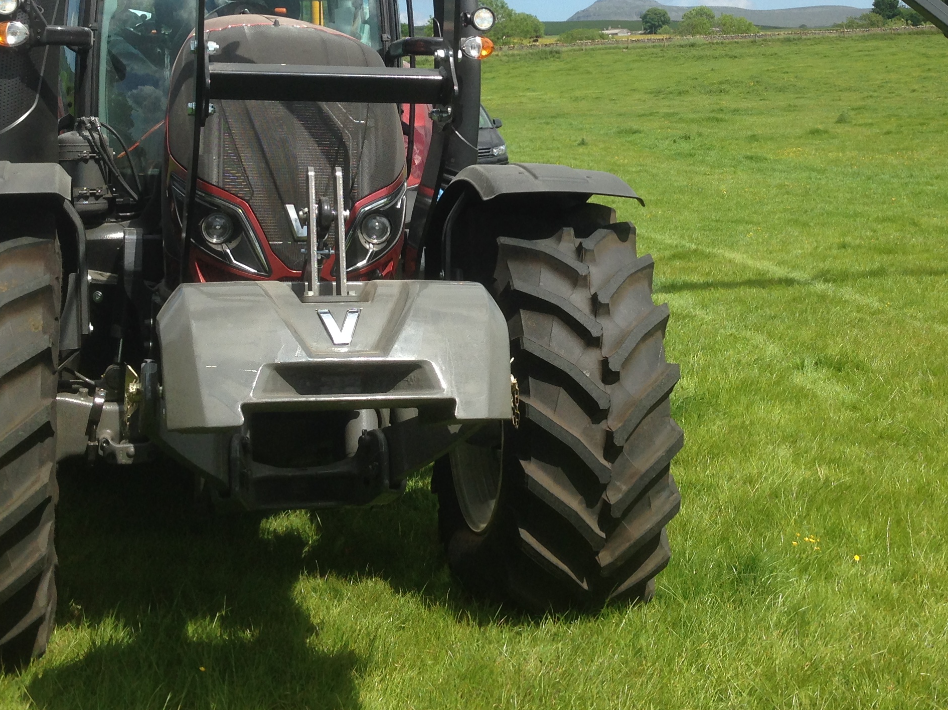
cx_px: 515
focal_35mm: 57
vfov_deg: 25.0
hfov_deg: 33.8
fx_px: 1561
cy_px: 100
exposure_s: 1/1427
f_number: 2.4
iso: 50
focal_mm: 4.12
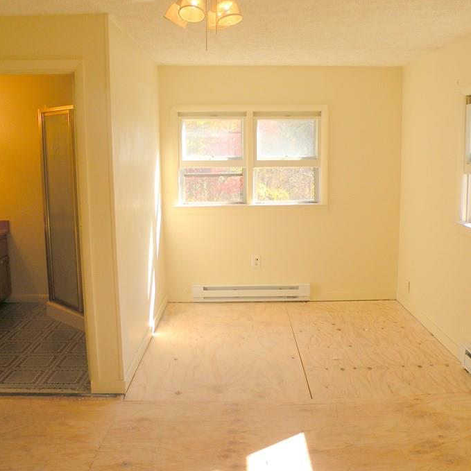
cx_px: 255
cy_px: 238
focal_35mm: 36
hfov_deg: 46.0
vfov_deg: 46.0
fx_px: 554
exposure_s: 1/152
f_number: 2.8
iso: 64
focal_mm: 4.7
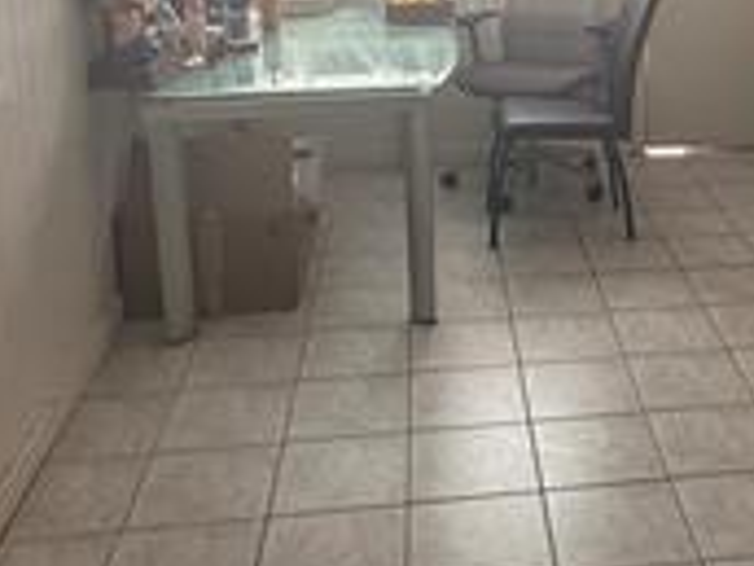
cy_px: 61
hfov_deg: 35.1
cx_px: 649
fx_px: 1133
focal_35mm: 52
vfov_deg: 27.1
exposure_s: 1/99
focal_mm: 2.22
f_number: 2.2
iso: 125
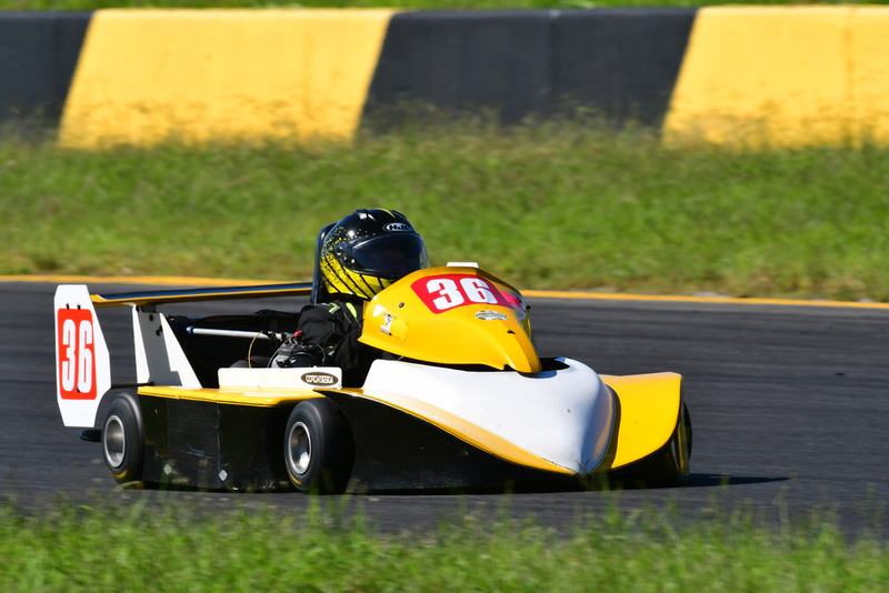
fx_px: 18527
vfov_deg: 1.8
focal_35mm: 750
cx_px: 444
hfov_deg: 2.7
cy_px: 296
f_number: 13
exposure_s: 1/640
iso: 500
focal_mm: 500
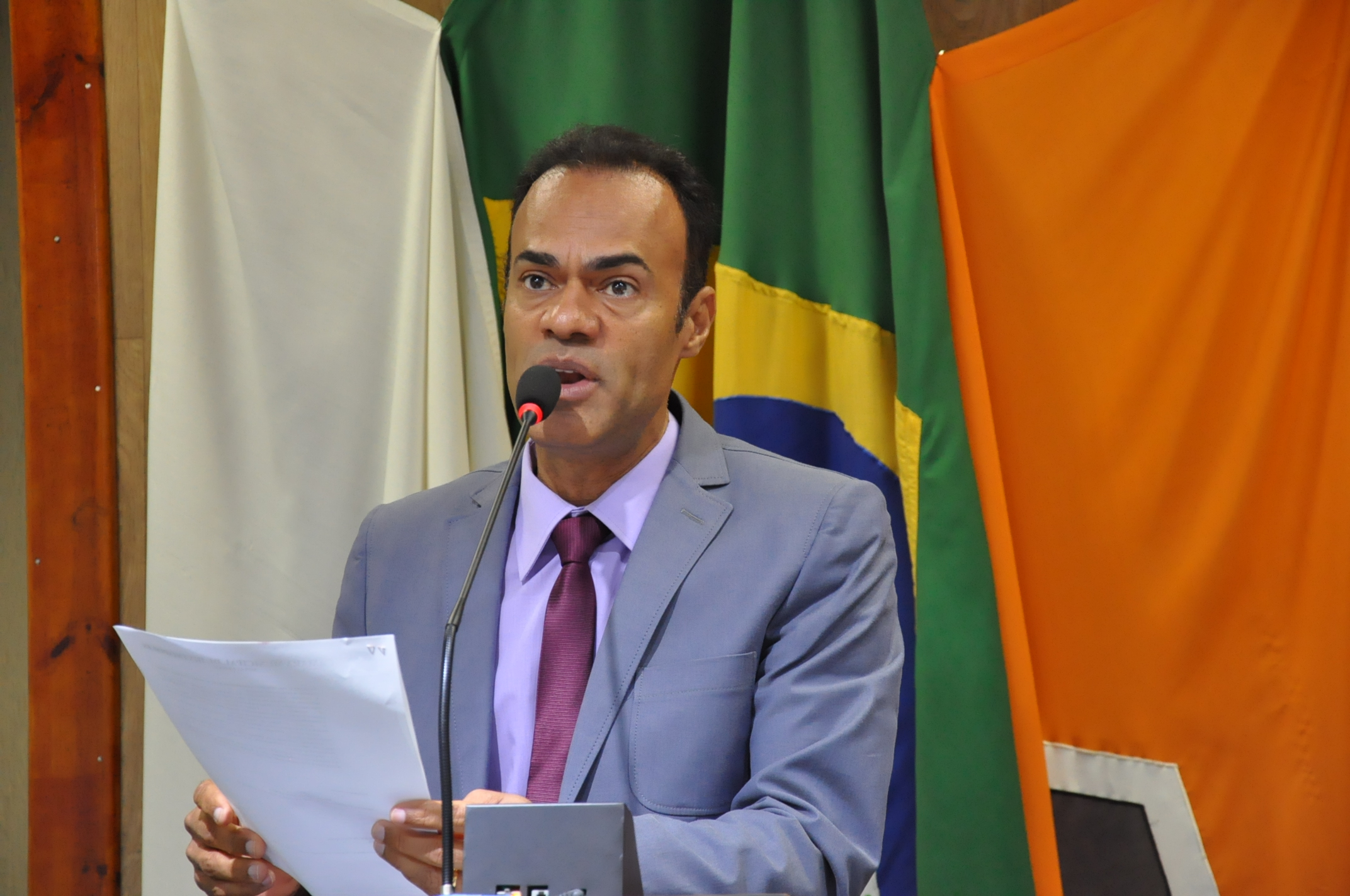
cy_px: 448
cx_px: 675
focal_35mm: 120
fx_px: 4494
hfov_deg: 17.1
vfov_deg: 11.4
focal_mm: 80
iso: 2000
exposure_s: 1/80
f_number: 5.3
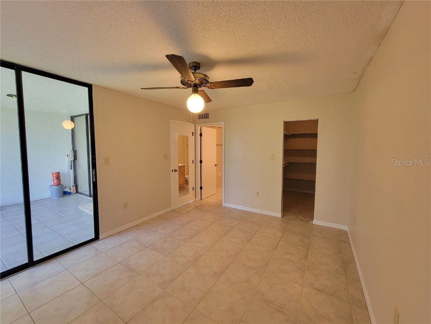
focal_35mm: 13
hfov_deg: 106.2
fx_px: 162
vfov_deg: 89.9
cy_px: 162
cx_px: 216
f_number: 2.2
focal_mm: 2.2
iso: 125
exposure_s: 1/60
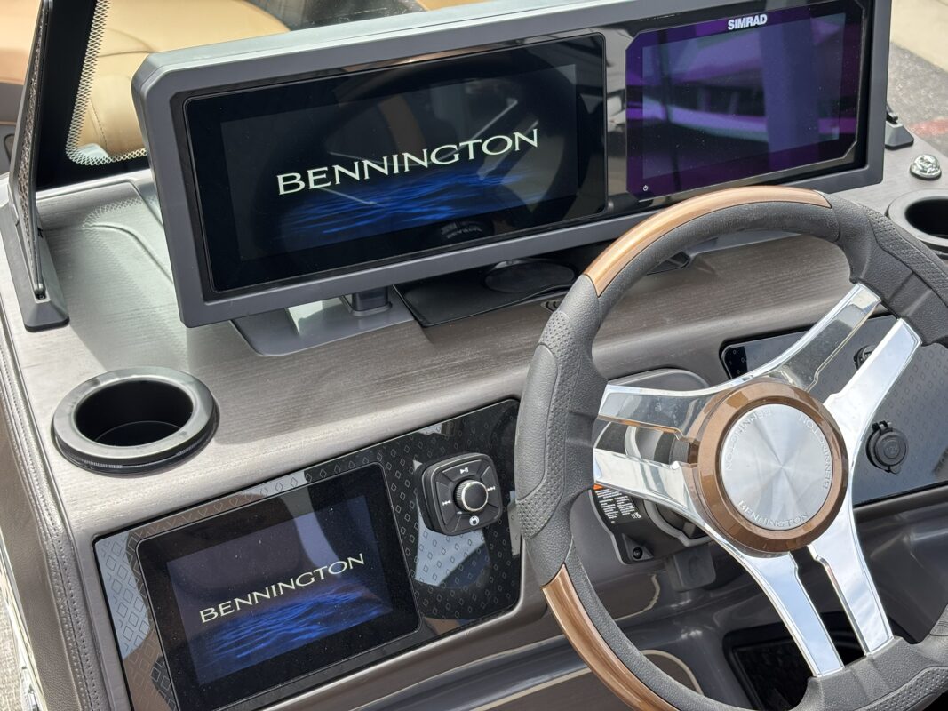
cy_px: 356
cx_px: 474
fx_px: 1424
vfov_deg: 28.0
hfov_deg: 36.8
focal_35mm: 52
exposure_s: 1/343
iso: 32
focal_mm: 5.96
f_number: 1.6
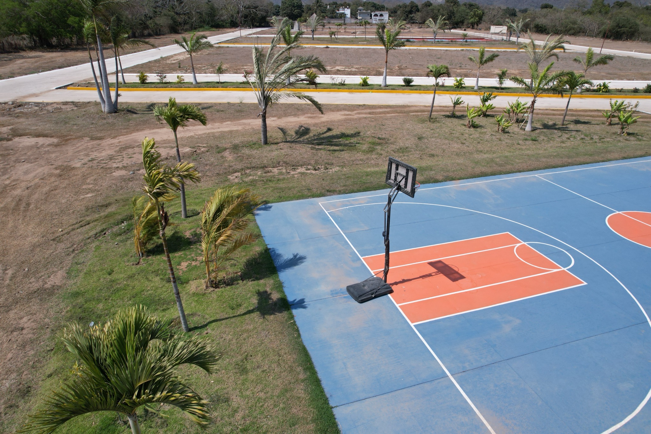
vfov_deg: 57.2
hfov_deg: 78.6
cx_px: 326
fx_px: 398
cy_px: 217
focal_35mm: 22
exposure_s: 1/2500
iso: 110
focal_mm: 8.38
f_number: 2.8
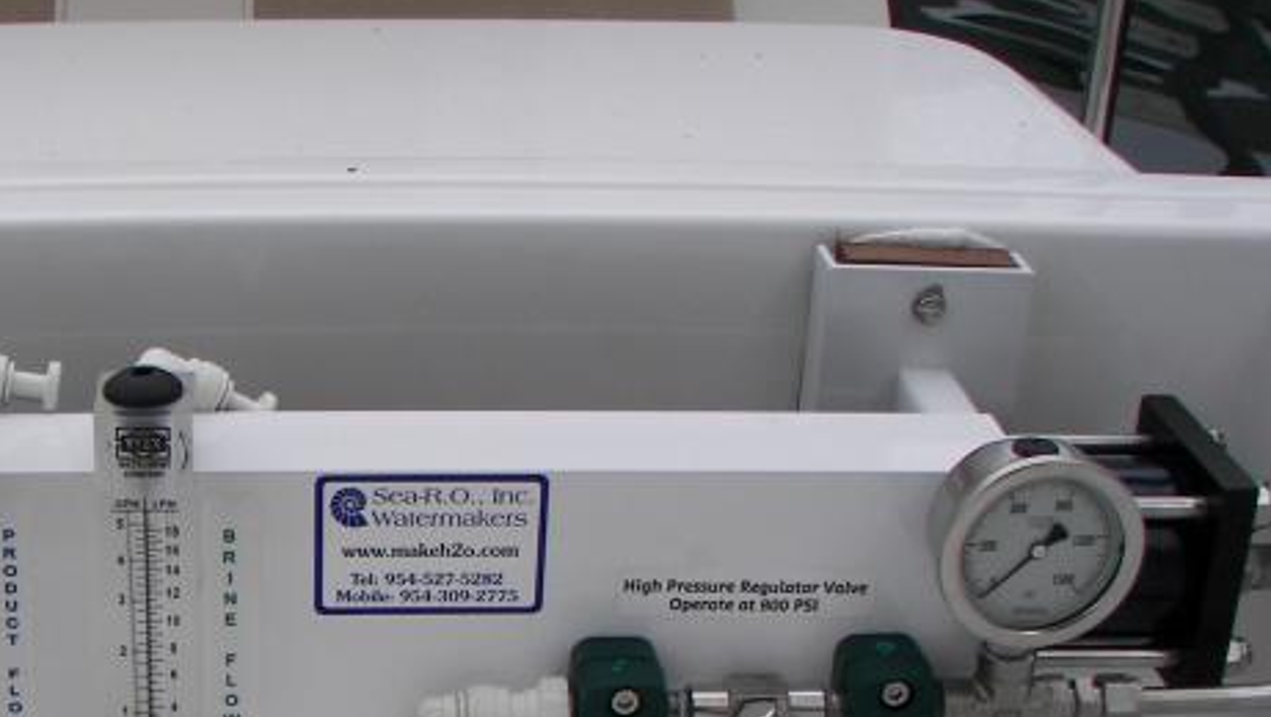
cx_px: 303
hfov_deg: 30.4
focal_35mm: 68
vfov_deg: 17.6
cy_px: 590
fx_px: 2293
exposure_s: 1/500
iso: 50
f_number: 2.8
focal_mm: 6
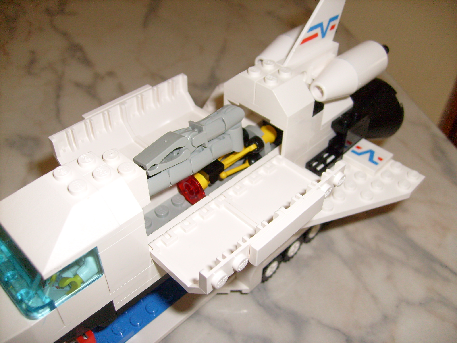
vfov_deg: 40.7
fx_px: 462
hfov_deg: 52.6
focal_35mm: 35
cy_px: 172
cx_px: 228
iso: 100
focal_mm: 5.8
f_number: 2.8
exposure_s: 1/45
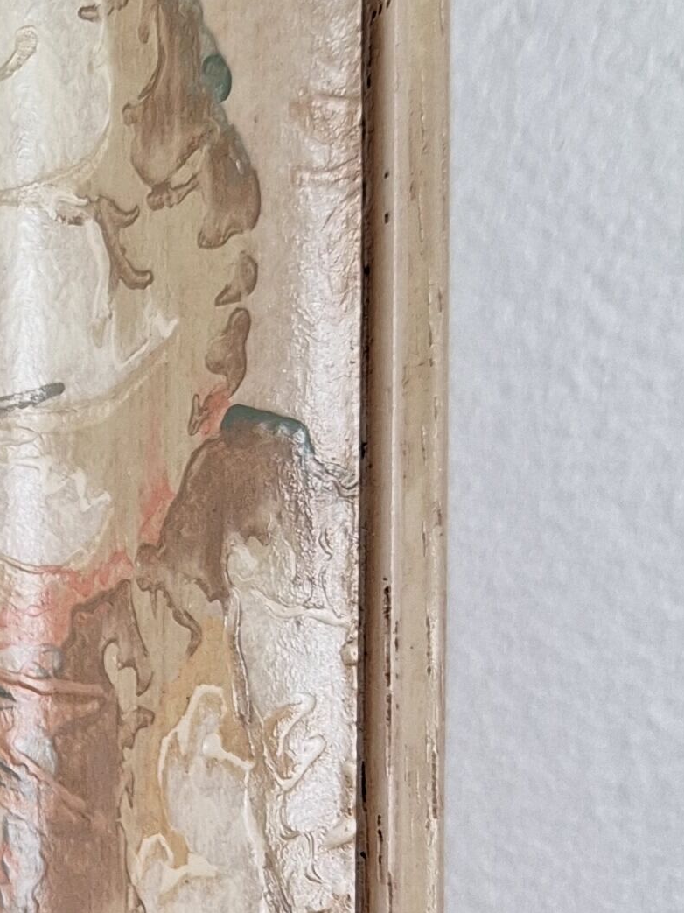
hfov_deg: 14.8
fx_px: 2372
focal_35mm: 90
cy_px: 1012
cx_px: -457
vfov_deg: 20.7
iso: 64
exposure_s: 1/120
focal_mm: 5.54
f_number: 1.8
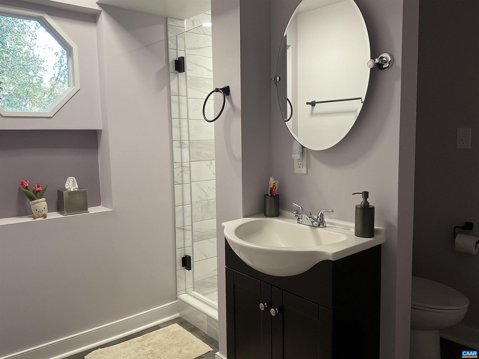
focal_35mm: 29
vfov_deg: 48.2
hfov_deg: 61.7
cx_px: 240
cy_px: 180
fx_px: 401
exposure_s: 1/42
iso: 64
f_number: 1.8
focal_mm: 3
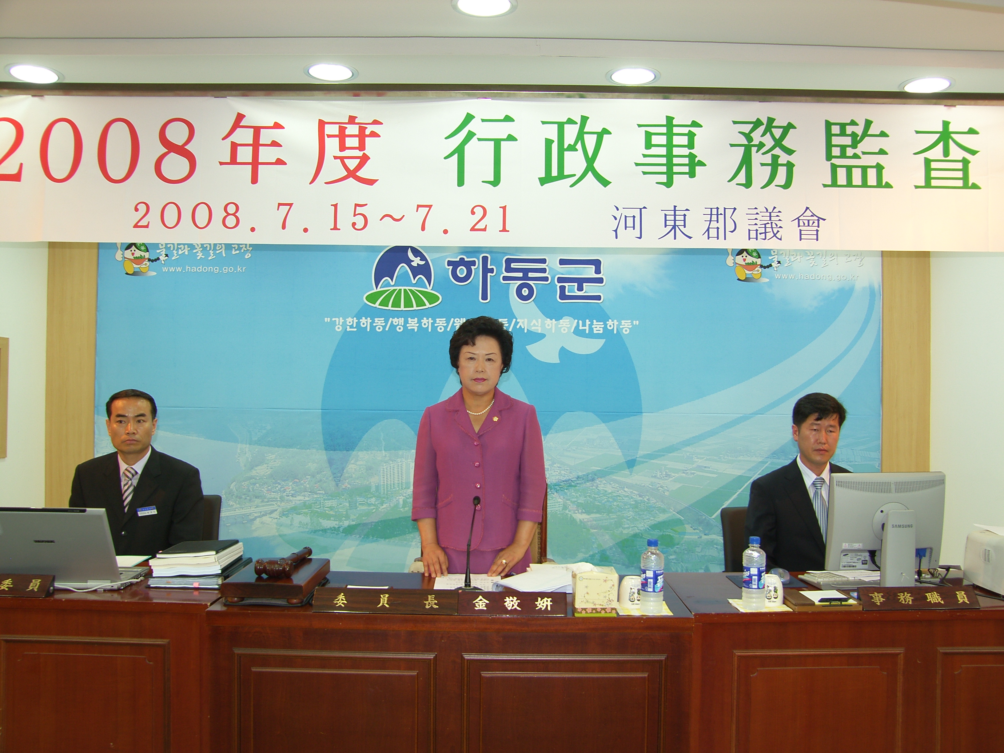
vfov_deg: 40.7
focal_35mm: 35
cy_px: 376
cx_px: 502
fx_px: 1015
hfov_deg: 52.6
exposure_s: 1/30
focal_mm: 9
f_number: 2.5
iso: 50
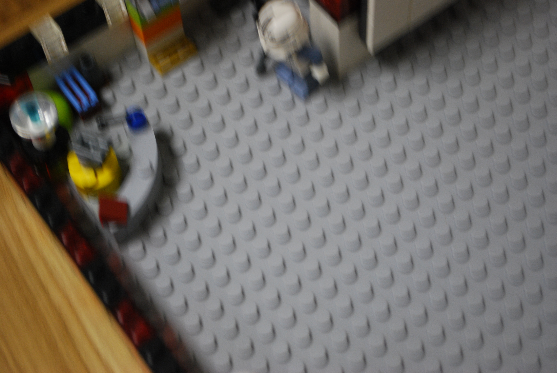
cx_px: 278
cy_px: 186
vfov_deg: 19.8
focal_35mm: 69
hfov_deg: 29.2
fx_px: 1069
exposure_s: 1/30
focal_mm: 46
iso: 450
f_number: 5.3
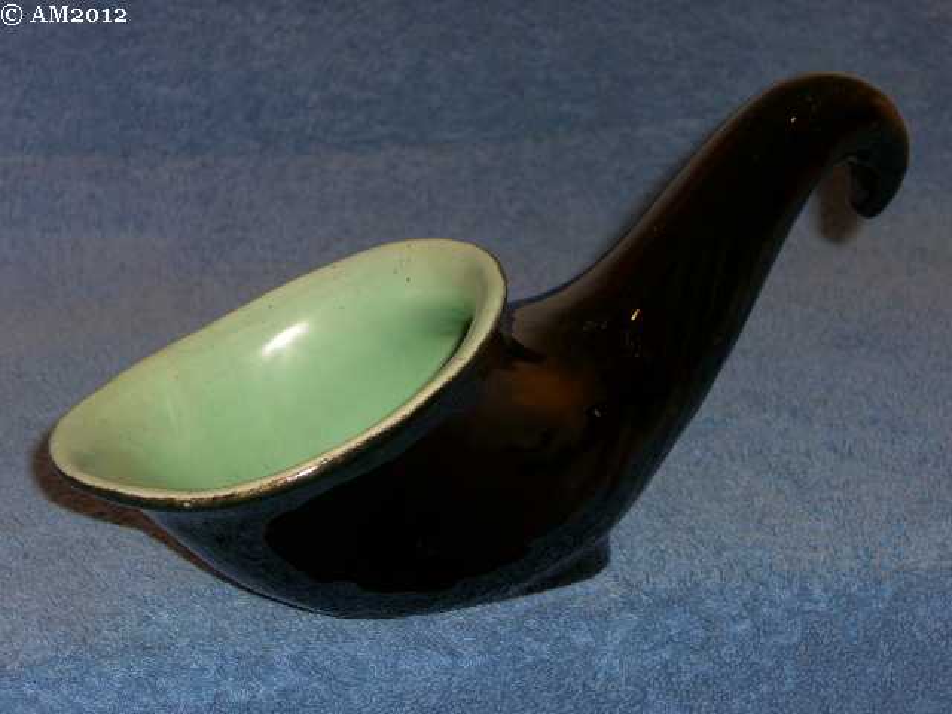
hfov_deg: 21.1
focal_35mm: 93
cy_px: 357
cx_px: 476
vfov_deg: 15.9
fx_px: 2558
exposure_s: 1/60
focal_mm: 19.4
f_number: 4.8
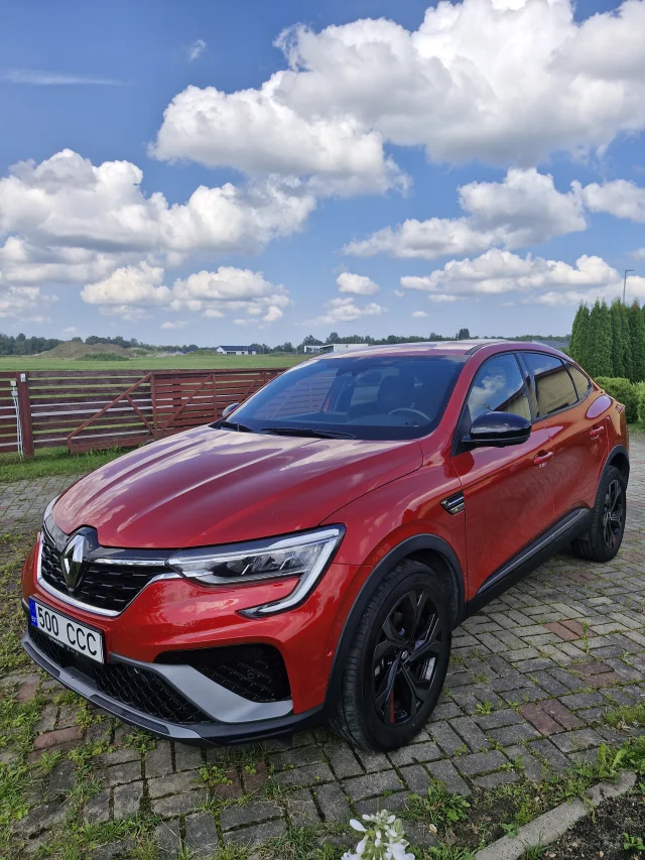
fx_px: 571
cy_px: 430
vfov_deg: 73.9
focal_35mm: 23
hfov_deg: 58.9
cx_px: 322
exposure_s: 1/1716
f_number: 1.8
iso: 50
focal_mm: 5.54
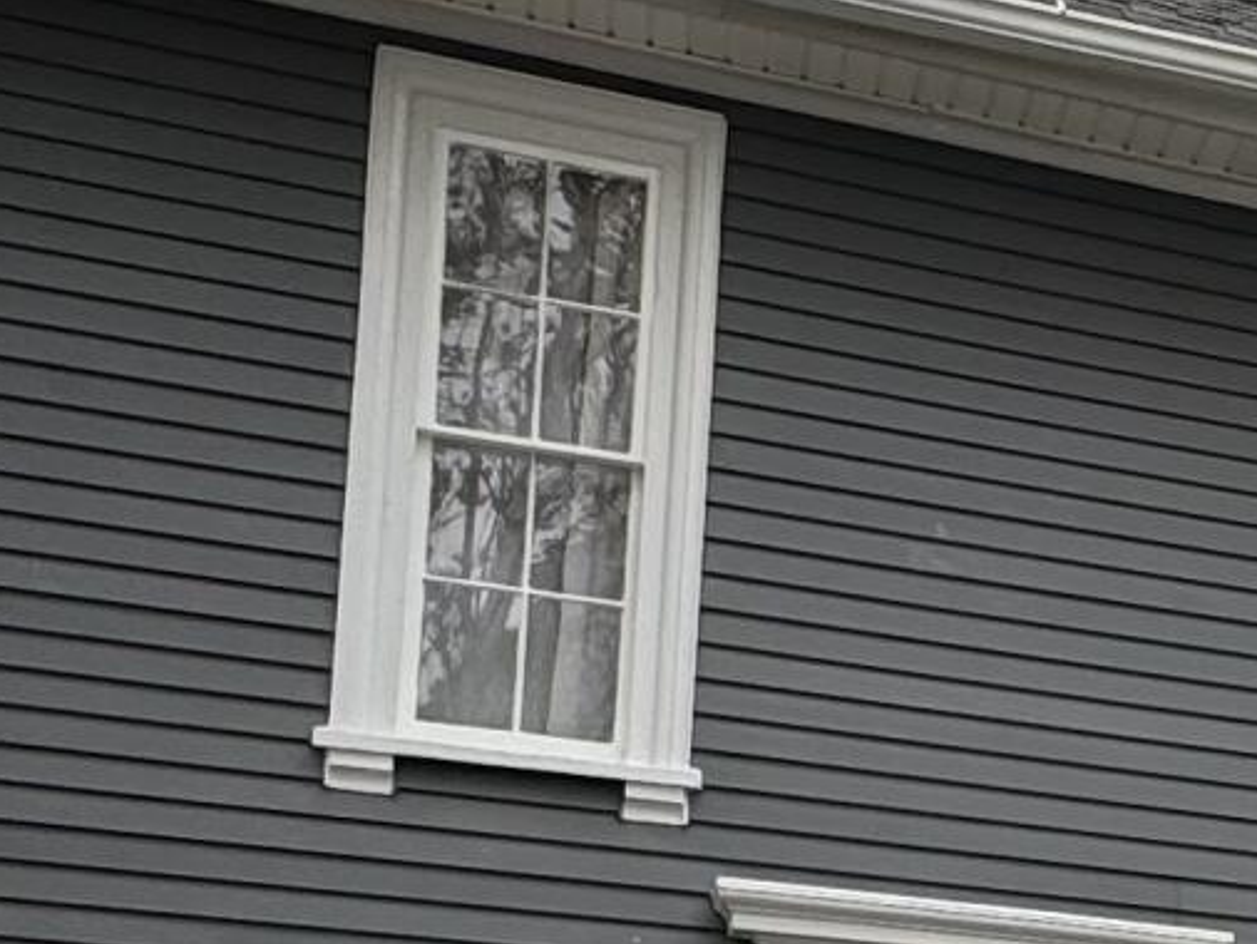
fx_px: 3015
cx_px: 1883
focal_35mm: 83
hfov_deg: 20.3
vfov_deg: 16.4
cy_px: 1359
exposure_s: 1/291
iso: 40
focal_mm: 2.22
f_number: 2.2
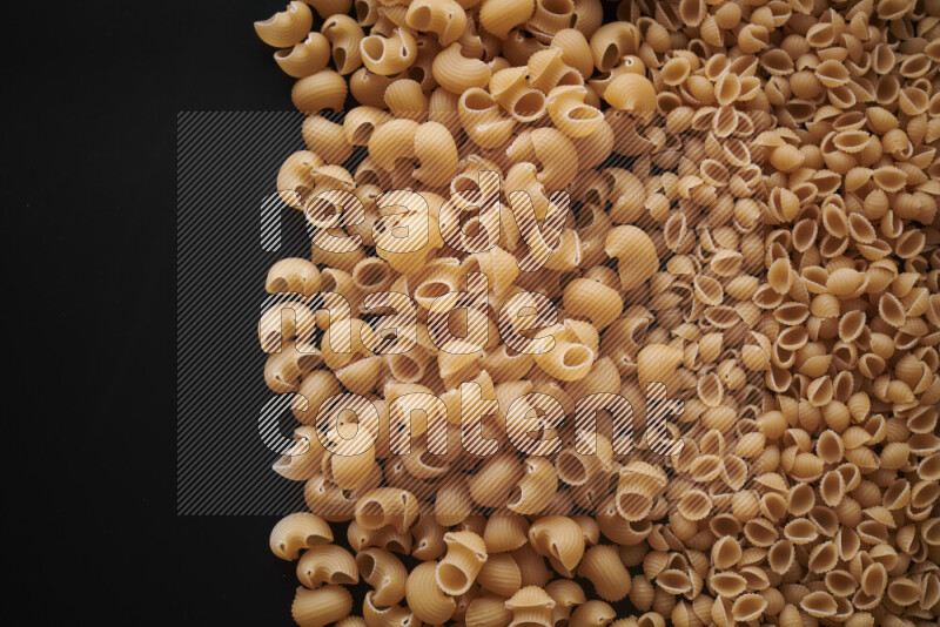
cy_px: 314
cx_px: 470
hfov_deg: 39.6
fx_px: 1306
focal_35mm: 50
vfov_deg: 27.0
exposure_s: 1/100
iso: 160
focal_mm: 50
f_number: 8
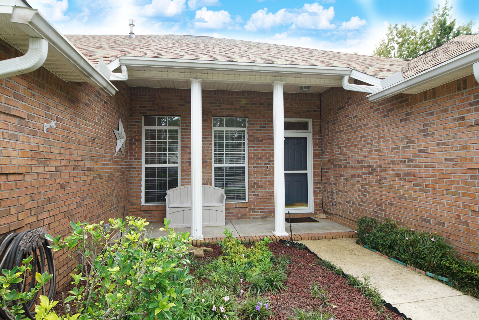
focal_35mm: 18
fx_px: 240
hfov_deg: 90.0
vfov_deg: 67.4
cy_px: 160
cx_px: 240
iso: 100
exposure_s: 1/100
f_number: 5.6
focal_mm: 12
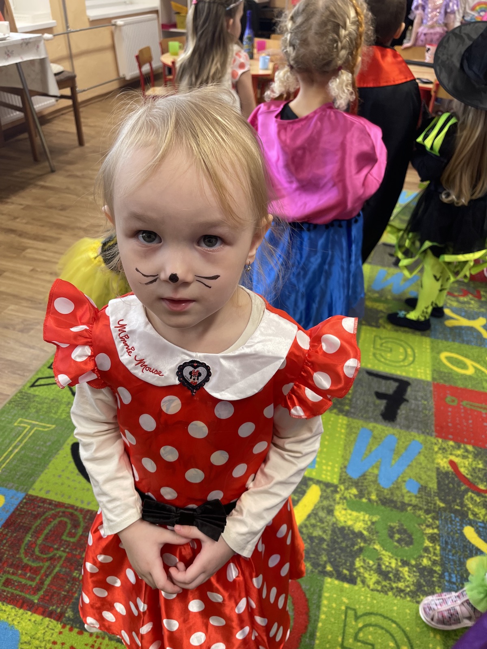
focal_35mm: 26
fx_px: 488
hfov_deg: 53.1
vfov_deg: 67.3
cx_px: 244
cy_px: 324
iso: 100
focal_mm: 5.1
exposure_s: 1/100
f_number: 1.6
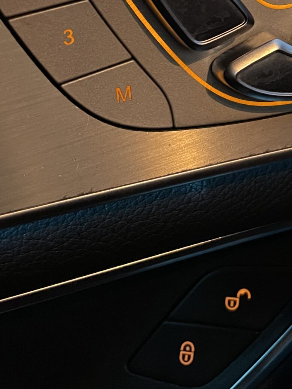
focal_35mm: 64
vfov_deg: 27.8
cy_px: -31
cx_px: 318
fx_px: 720
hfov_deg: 21.8
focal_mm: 4.2
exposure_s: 1/23
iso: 1000
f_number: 1.6
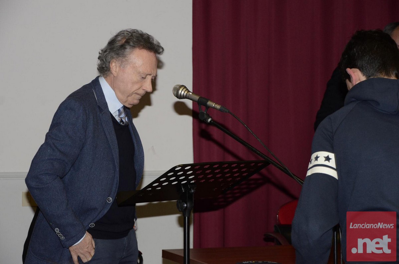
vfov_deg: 13.8
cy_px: 132
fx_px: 1095
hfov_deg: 20.7
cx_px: 200
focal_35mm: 99
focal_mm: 66
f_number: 5.3
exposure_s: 1/125
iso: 1600
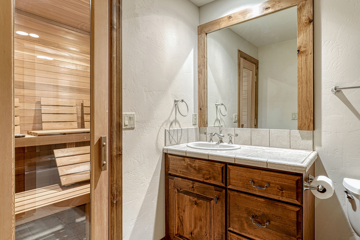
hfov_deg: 87.8
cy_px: 120
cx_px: 180
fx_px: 187
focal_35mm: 19
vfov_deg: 65.4
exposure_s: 1/2
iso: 800
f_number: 8
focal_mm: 18.7
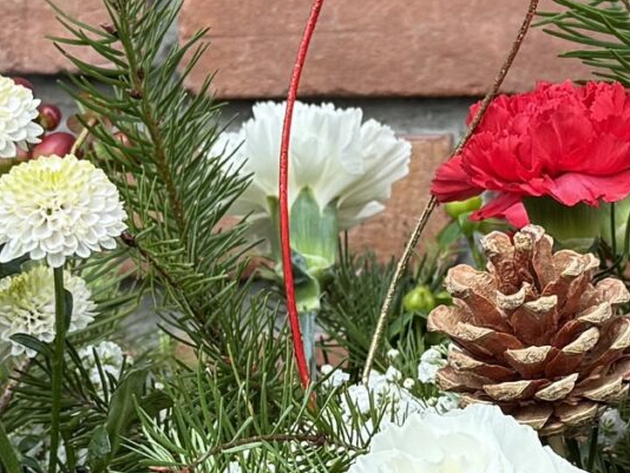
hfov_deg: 17.1
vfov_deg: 12.9
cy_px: 257
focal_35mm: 115
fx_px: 2094
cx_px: 411
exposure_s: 1/152
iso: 100
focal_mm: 6.76
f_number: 1.78
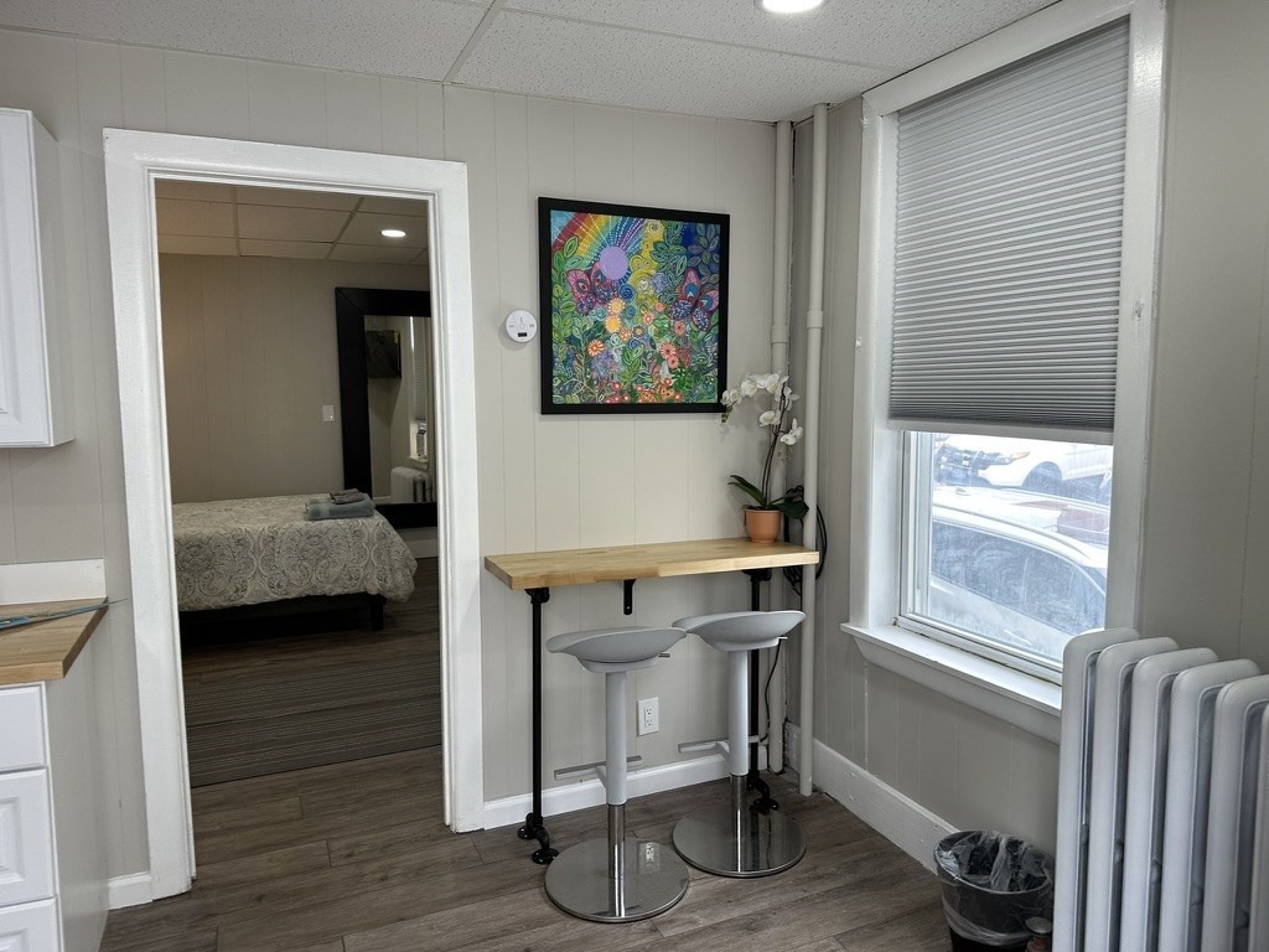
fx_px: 880
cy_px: 476
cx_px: 634
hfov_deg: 71.6
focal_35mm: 24
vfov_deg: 56.8
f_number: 1.78
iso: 80
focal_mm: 6.86
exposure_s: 1/121
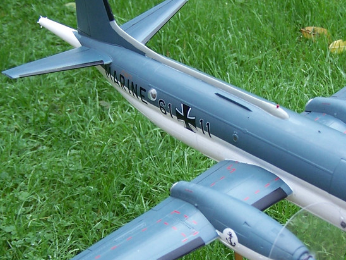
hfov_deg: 26.3
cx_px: 211
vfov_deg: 19.8
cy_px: 176
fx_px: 740
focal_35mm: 74
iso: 80
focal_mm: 6.3
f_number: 2.8
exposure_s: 1/125
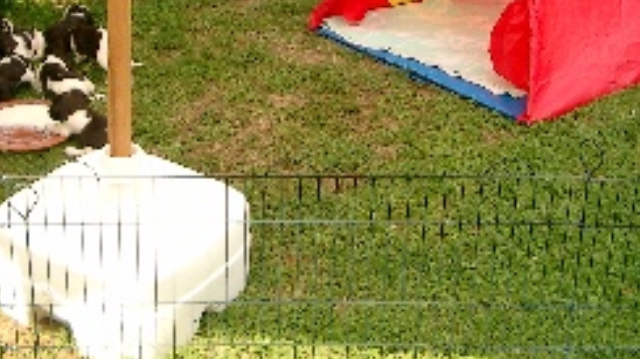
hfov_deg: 31.8
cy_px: -10
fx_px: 1120
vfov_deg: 17.7
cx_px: 265
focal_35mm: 66
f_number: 2.6
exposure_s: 1/640
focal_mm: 7.6
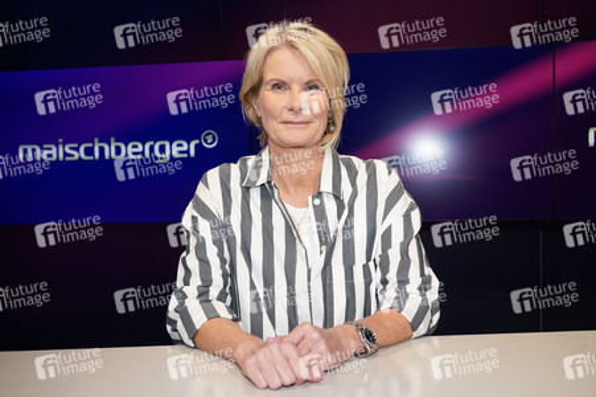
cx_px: 298
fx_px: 562
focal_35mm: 34
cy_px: 198
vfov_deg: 38.8
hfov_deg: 55.8
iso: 2000
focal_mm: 34
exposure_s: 1/125
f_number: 5.6
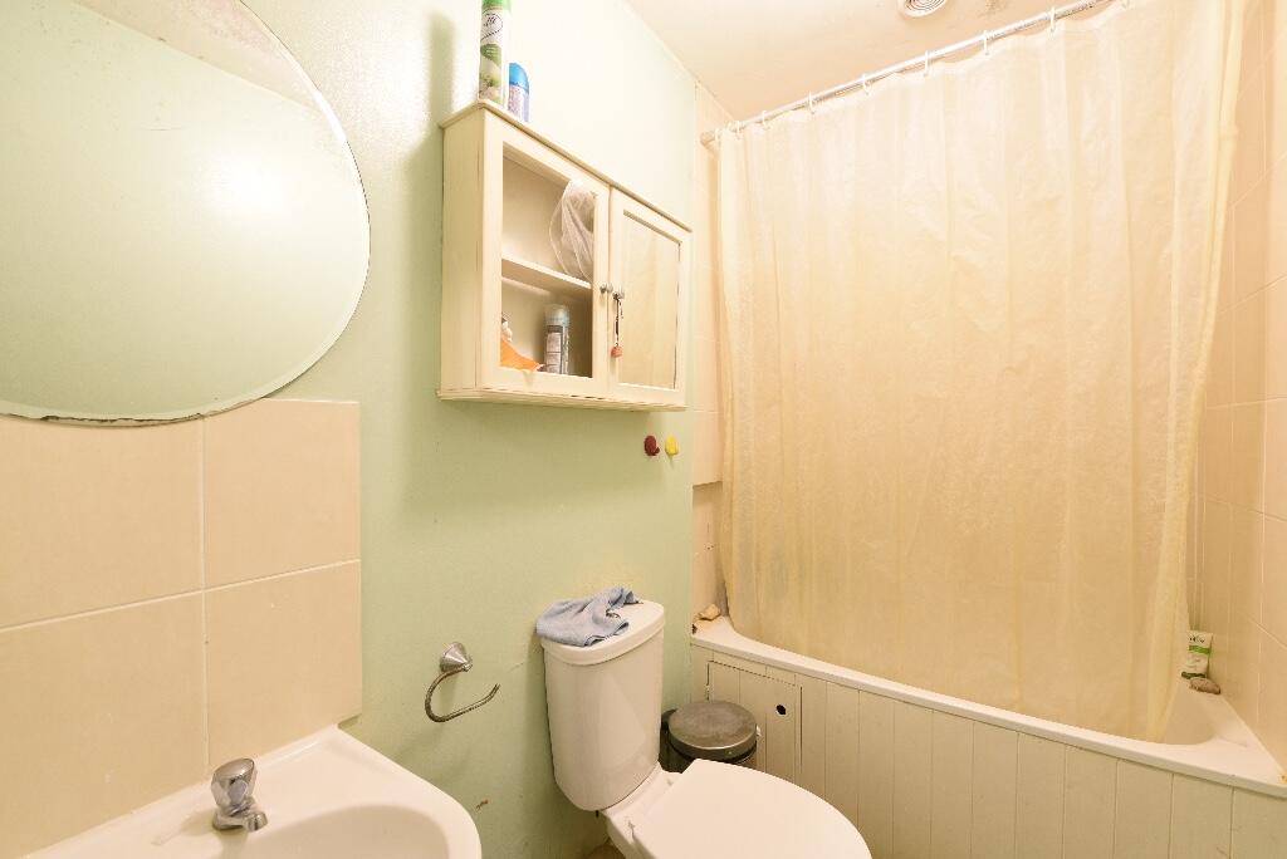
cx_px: 644
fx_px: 501
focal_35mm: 14
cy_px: 430
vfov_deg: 81.3
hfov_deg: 104.2
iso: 500
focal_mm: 14
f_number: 11
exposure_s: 1/2
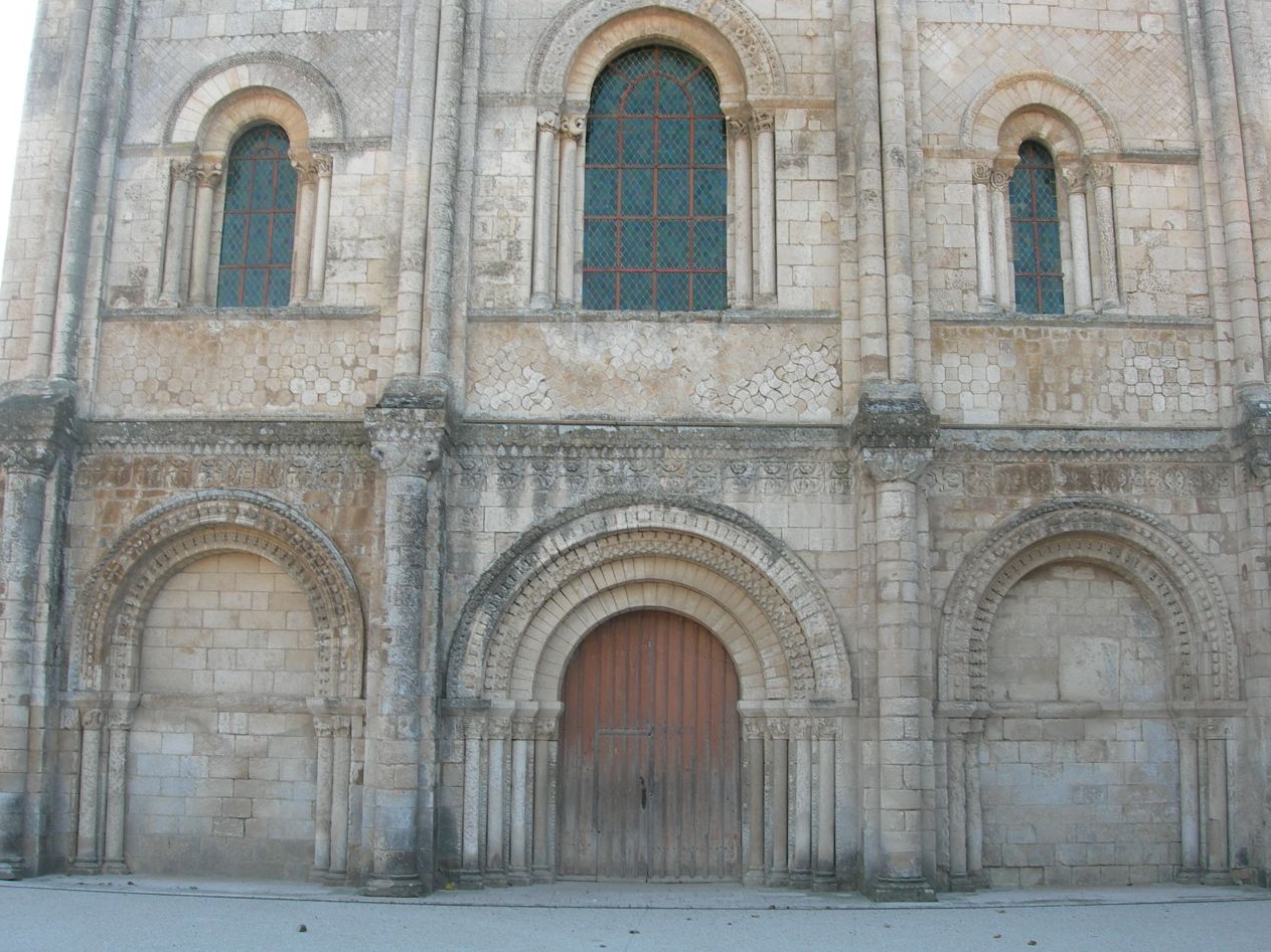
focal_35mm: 39
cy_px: 465
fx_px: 1432
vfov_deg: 36.8
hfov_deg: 47.9
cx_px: 643
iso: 50
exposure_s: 1/65
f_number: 4.8
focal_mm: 7.8
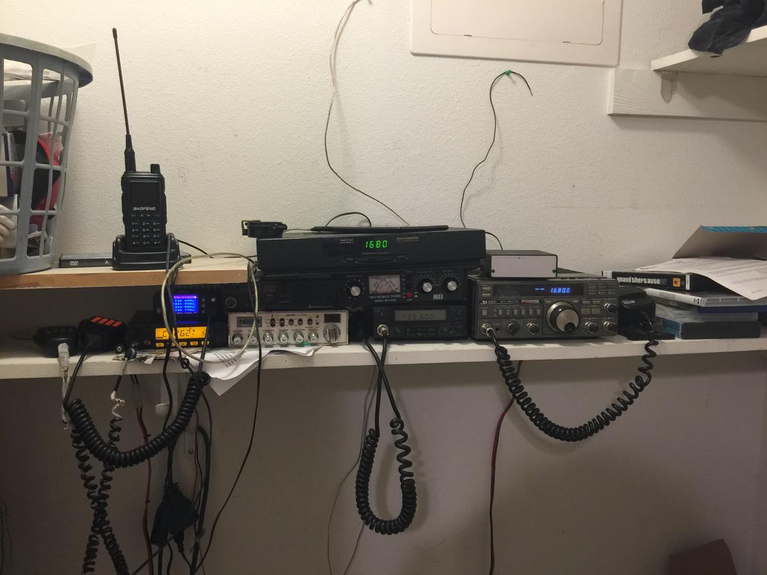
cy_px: 288
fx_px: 642
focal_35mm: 29
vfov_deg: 48.2
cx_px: 384
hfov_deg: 61.7
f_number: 2.2
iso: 100
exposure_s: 1/15
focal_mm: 4.15
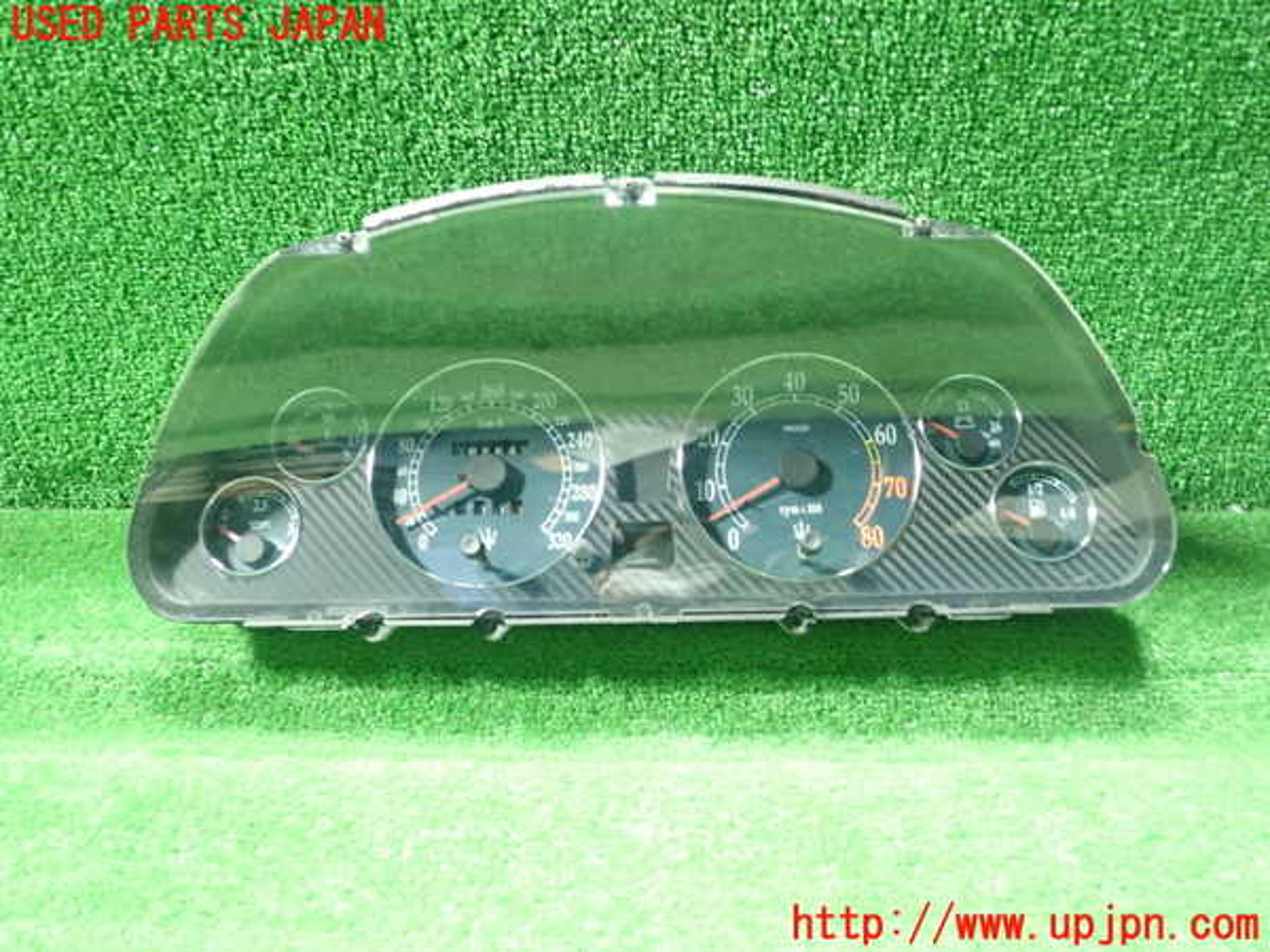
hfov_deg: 60.0
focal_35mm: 30
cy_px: 476
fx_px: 1101
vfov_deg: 46.8
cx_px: 635
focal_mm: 5.5
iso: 800
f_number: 2.3
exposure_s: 1/40
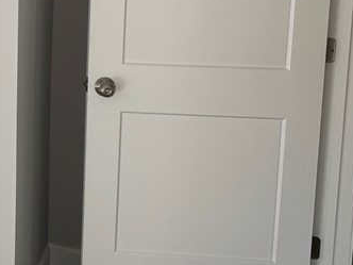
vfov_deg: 19.2
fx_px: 755
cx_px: -142
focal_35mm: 74
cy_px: -15
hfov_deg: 22.6
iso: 64
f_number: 1.78
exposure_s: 1/199
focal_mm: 6.76
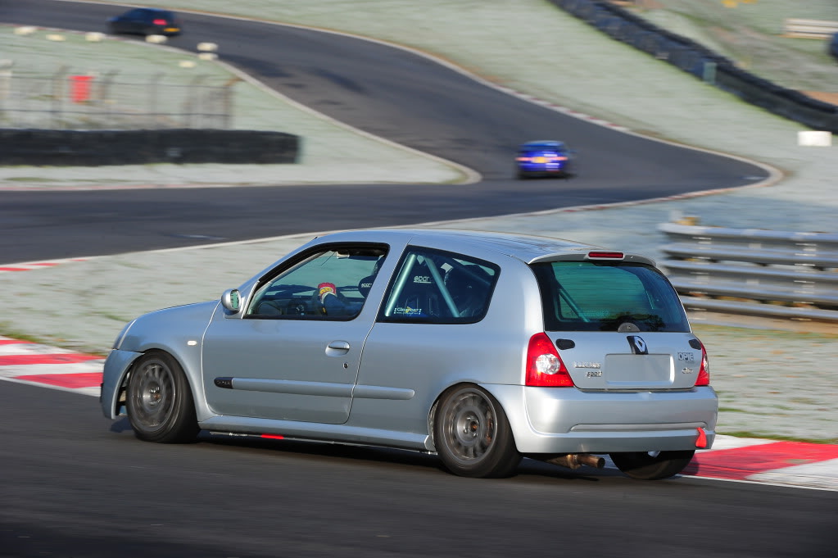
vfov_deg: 6.9
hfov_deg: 10.3
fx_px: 4653
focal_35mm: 200
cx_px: 419
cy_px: 279
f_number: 13
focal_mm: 200
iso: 400
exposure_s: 1/200
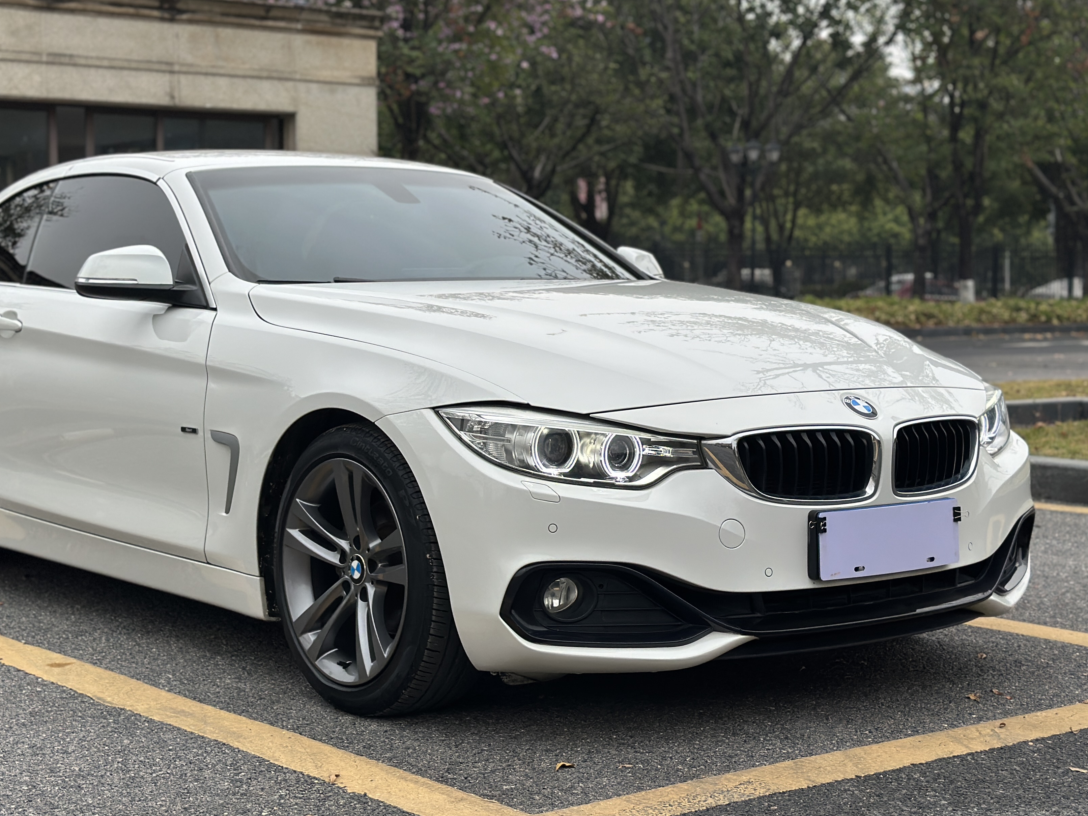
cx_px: 438
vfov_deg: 24.4
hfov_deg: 32.1
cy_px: 309
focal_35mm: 60
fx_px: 1886
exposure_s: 1/1323
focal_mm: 6.86
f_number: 1.78
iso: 80
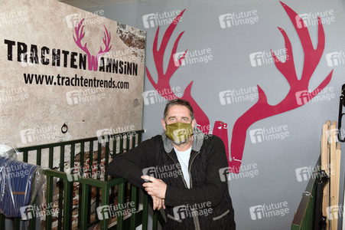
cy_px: 115
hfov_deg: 55.8
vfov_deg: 38.8
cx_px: 172
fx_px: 326
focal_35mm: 34
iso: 1000
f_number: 6.3
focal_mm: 34
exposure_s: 1/100
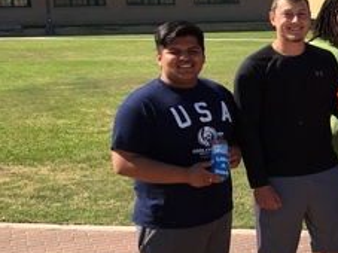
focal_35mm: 92
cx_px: 533
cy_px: 100
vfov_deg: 16.0
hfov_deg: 18.4
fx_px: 898
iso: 25
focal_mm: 4.15
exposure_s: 1/1282
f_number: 2.2
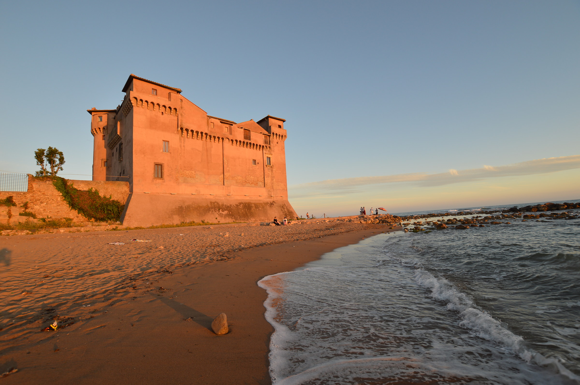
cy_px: 192
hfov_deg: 100.4
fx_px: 241
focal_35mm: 15
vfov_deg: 77.2
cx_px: 290
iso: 100
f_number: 5.6
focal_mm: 10
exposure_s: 1/100
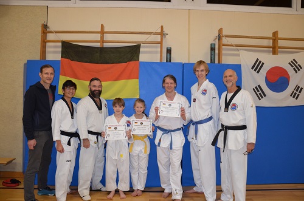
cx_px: 152
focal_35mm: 27
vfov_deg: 47.7
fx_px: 227
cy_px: 100
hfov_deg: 67.5
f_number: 3.5
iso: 1100
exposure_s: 1/60
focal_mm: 18
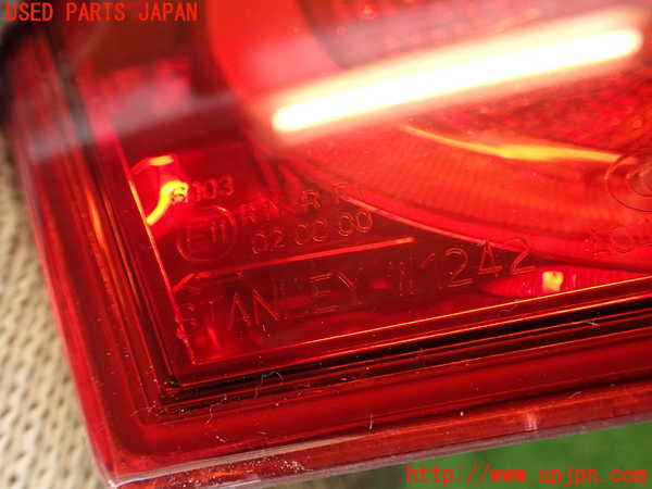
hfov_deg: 56.8
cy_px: 244
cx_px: 326
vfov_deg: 44.2
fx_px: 603
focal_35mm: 32
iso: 250
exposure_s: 1/30
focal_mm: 5.79
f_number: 2.4
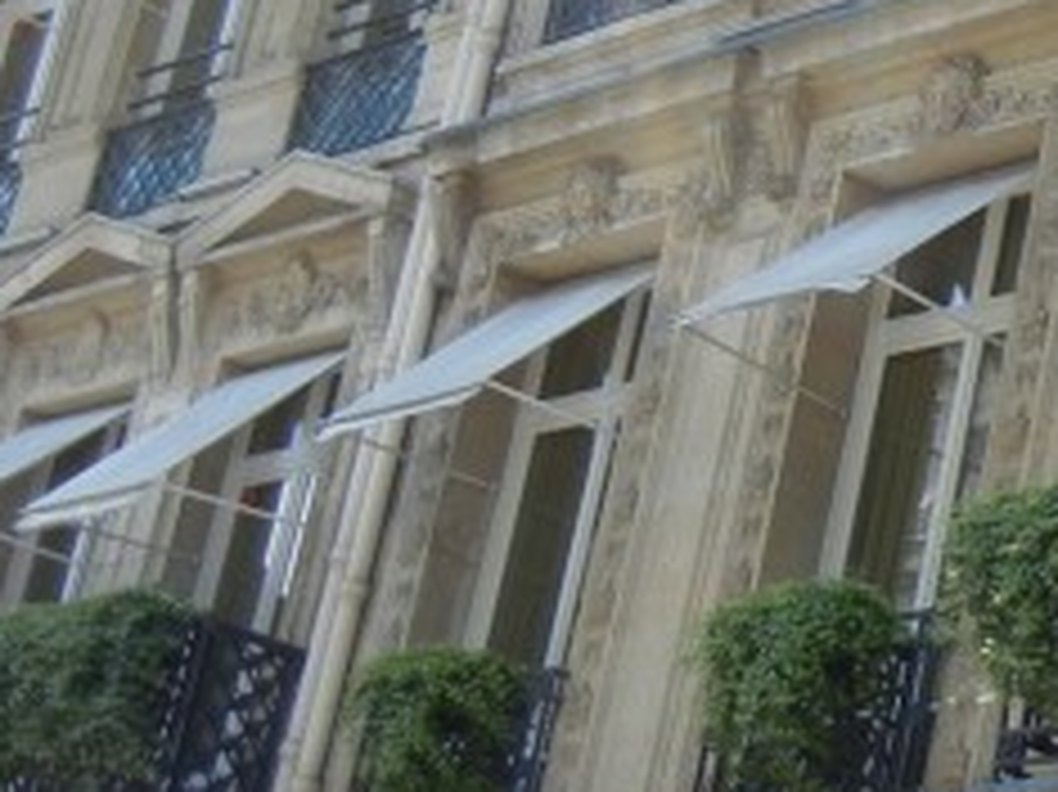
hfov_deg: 14.1
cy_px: 274
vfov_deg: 11.3
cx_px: 1567
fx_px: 4002
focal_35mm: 131
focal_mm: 5.4
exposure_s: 1/420
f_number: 3.5
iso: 160
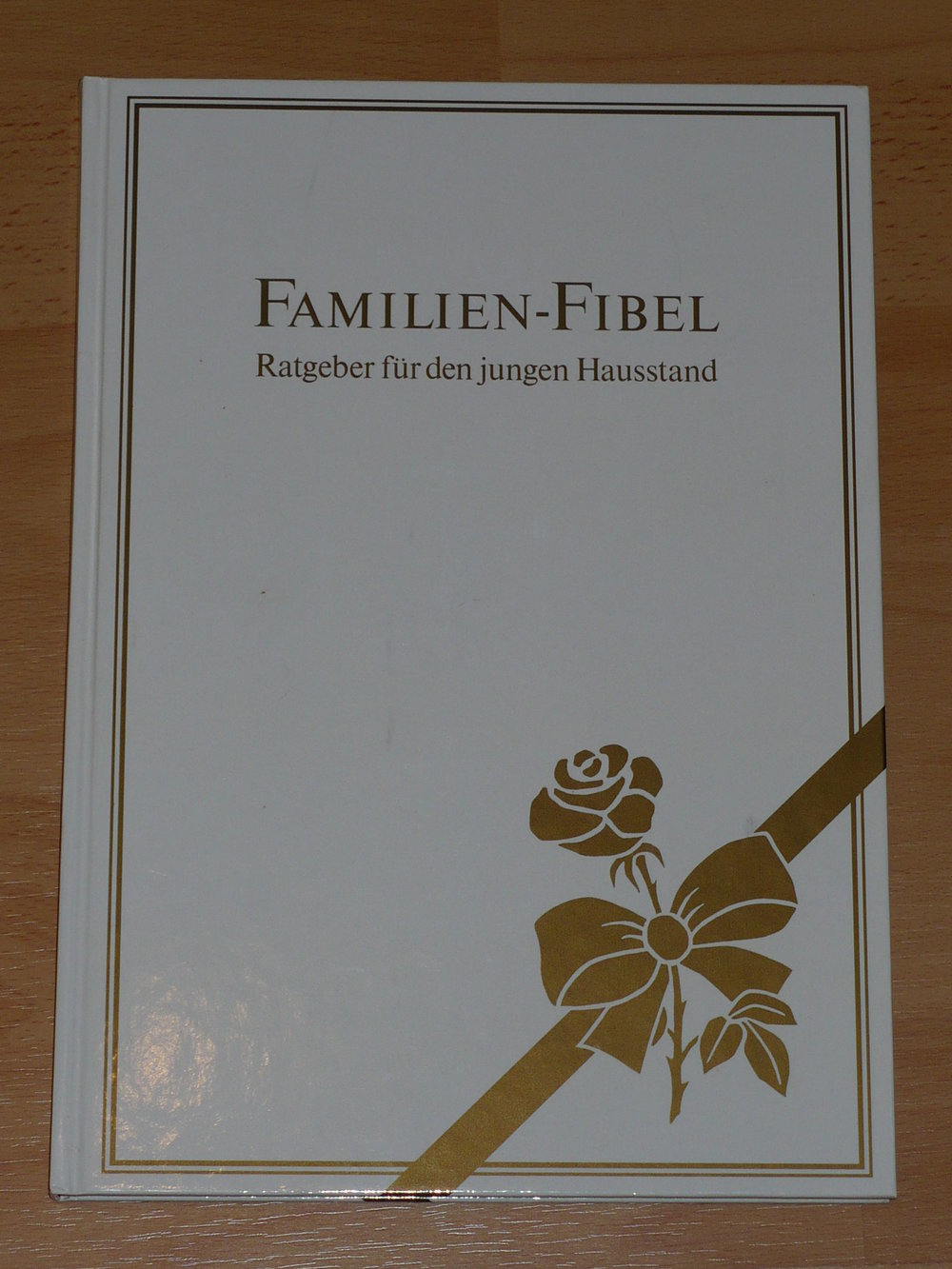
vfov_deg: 15.9
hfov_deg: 12.0
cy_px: 634
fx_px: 4546
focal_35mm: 124
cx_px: 476
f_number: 3.5
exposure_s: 1/30
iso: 100
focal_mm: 17.2
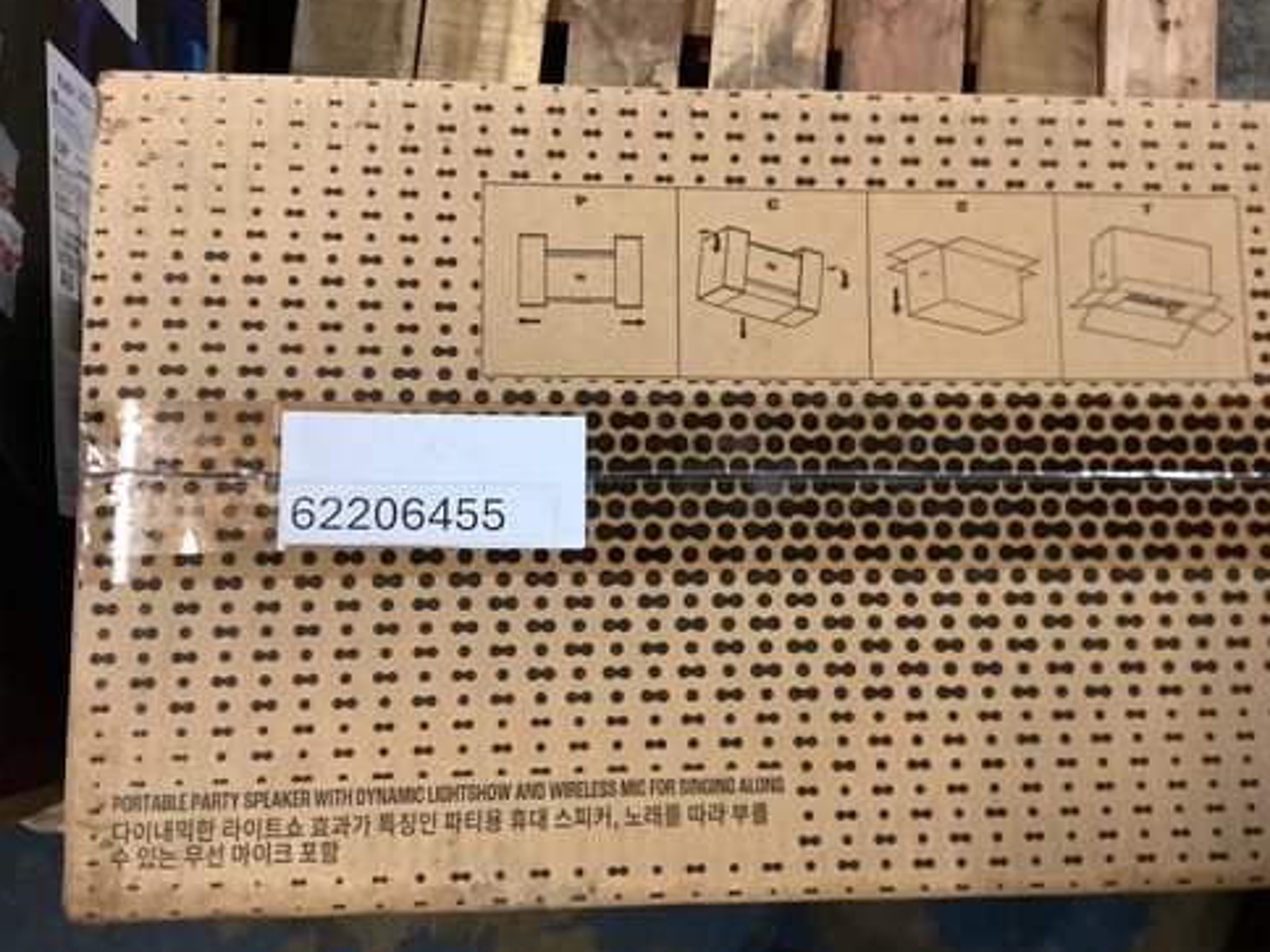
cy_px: 473
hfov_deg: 56.8
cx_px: 651
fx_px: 1174
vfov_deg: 44.2
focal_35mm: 32
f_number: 2.4
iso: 400
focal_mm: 3.3
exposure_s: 1/33
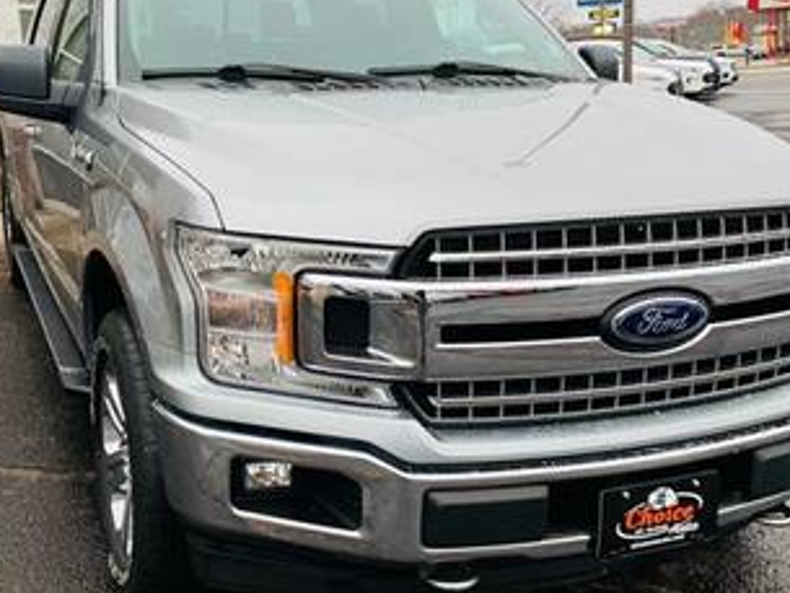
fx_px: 982
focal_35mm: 43
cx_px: 282
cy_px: 264
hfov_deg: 43.4
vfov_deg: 33.6
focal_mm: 4.25
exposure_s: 1/121
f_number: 1.8
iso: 25
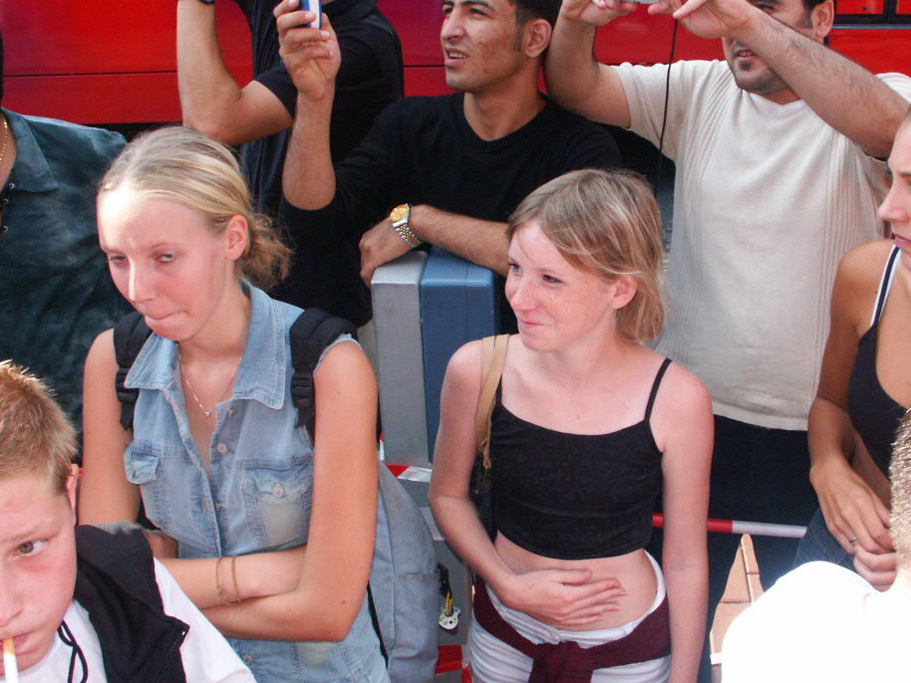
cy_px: 320
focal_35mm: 42
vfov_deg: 34.4
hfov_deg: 44.7
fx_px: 1106
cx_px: 500
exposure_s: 1/500
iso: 200
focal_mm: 7.91
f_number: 4
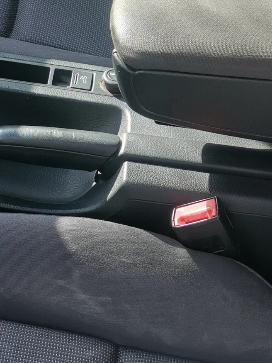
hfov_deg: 18.6
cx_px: 187
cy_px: 372
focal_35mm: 79
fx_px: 828
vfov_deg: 23.6
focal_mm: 5.58
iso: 50
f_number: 1.8
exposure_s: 1/309
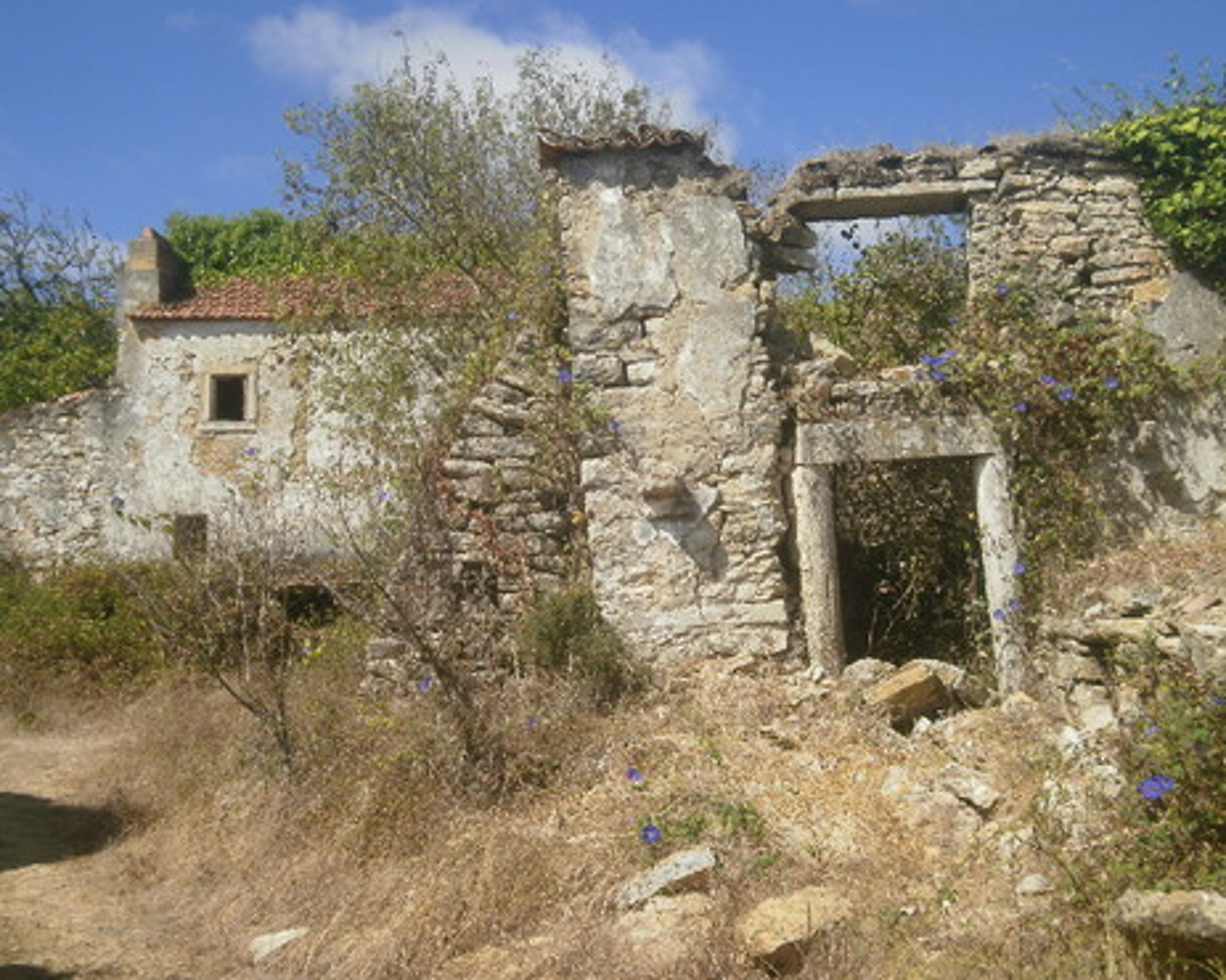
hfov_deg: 46.9
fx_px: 1415
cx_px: 606
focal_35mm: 39
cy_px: 491
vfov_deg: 38.2
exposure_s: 1/200
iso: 100
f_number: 9.3
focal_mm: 6.51
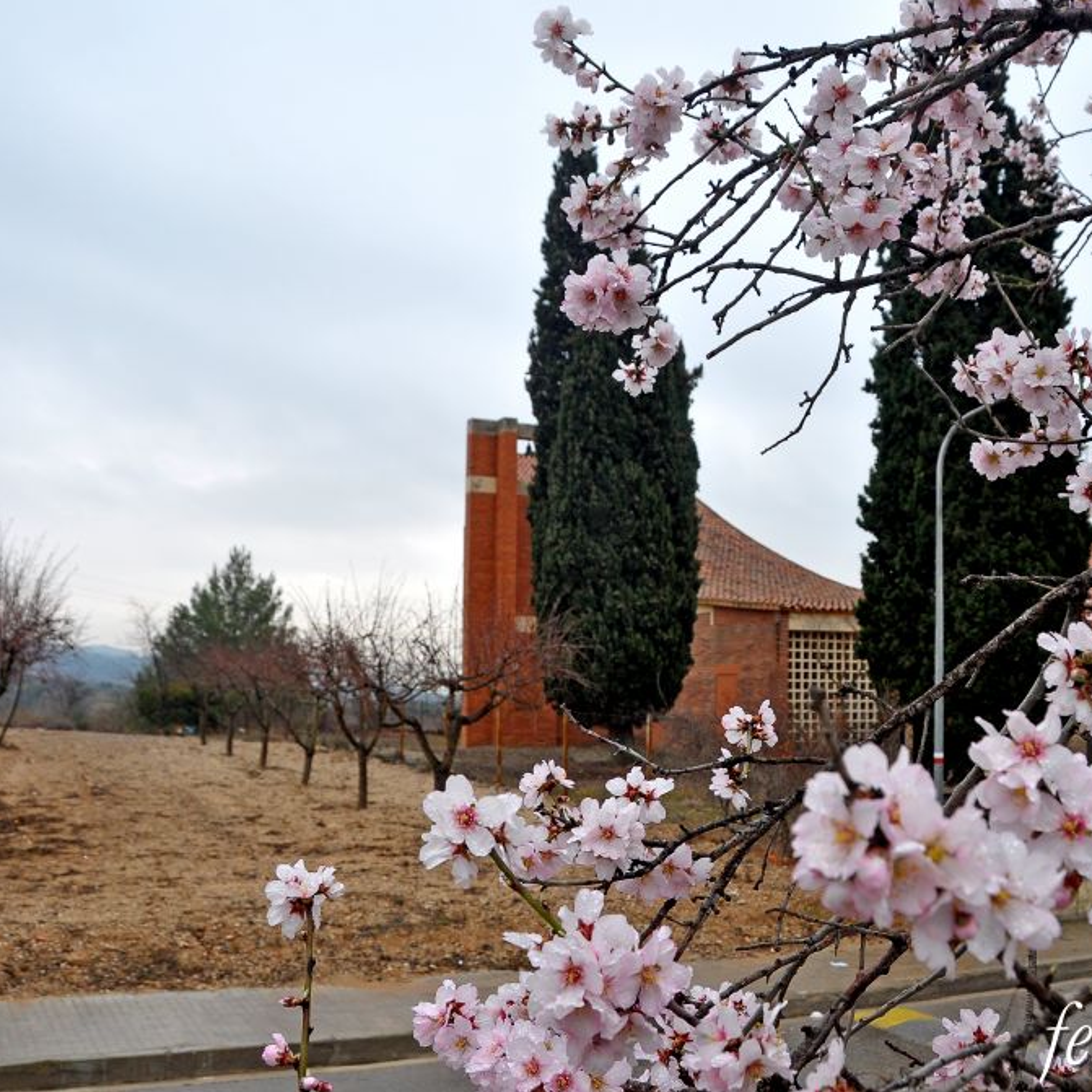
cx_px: 672
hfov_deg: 46.9
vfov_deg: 47.2
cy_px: 540
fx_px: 1249
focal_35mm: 35
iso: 320
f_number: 6.3
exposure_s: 1/160
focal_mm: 18
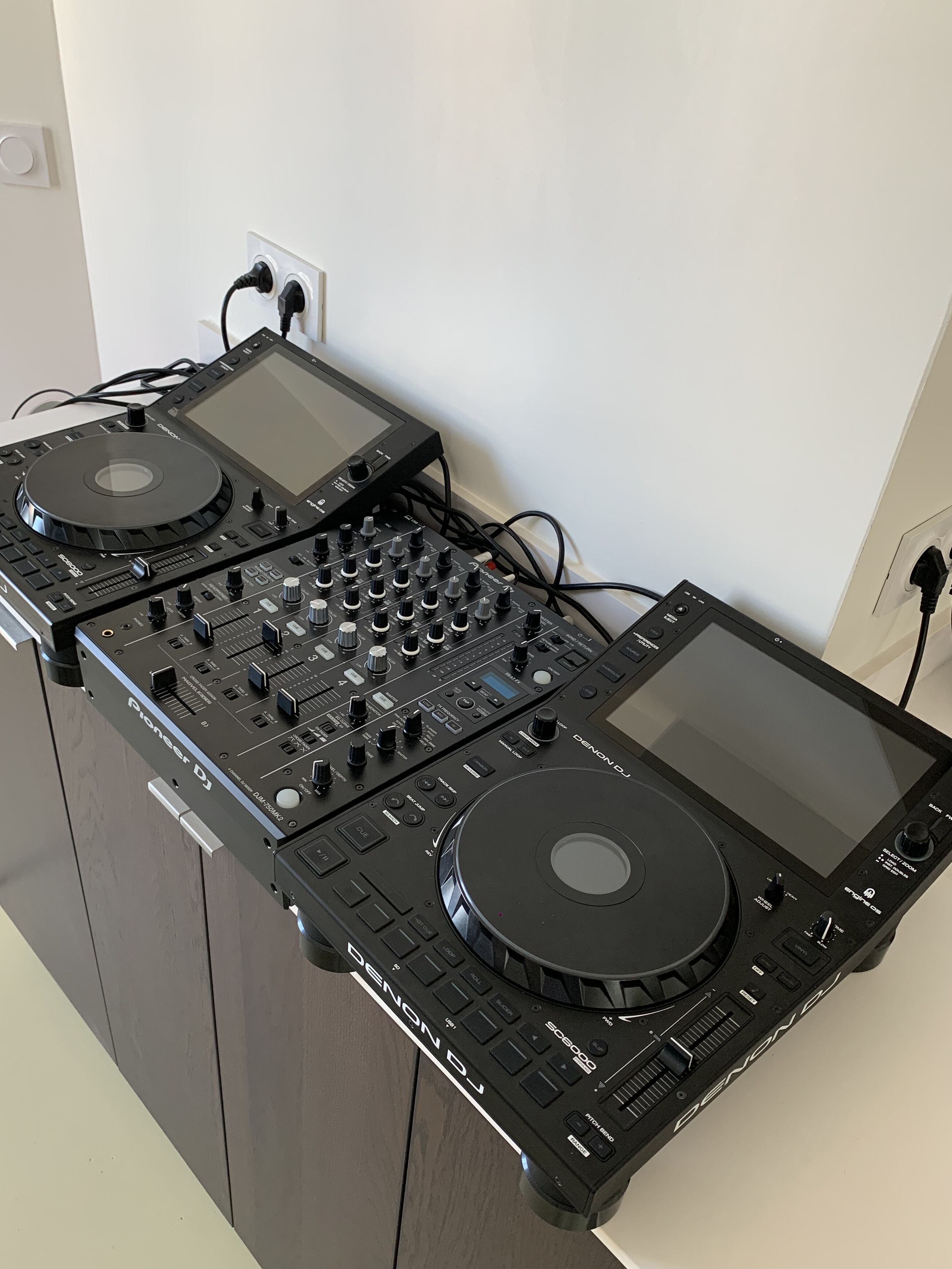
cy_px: 687
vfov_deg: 59.9
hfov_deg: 46.8
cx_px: 442
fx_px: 1100
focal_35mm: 30
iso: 100
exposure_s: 1/121
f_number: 1.8
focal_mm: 4.25
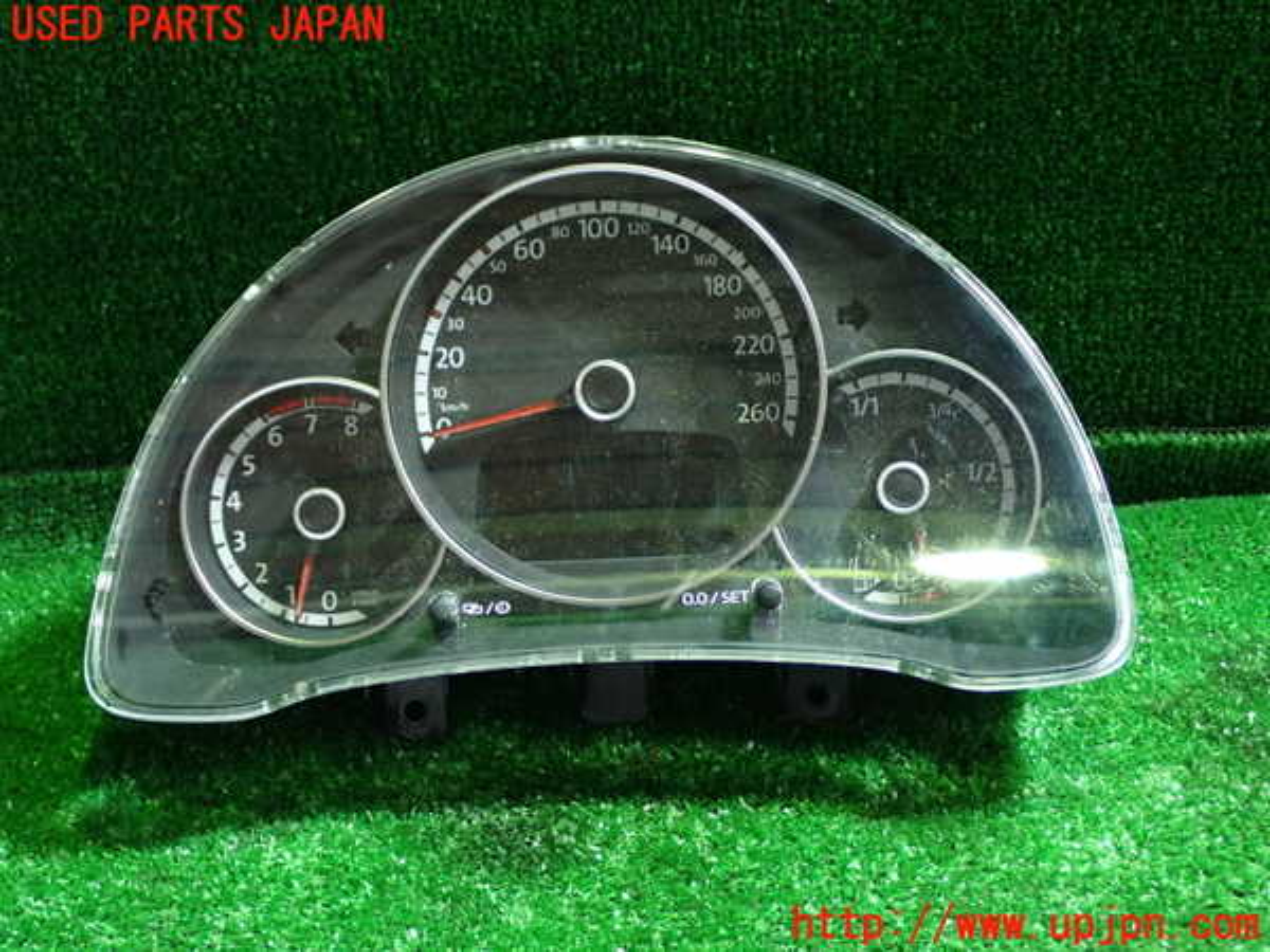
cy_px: 476
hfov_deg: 38.2
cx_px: 635
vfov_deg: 29.1
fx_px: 1834
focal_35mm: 50
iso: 800
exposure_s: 1/30
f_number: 3.2
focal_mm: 9.01
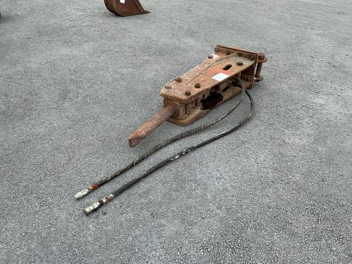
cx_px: 176
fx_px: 285
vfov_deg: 49.7
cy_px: 132
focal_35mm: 28
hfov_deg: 63.4
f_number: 1.8
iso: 25
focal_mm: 3
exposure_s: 1/534
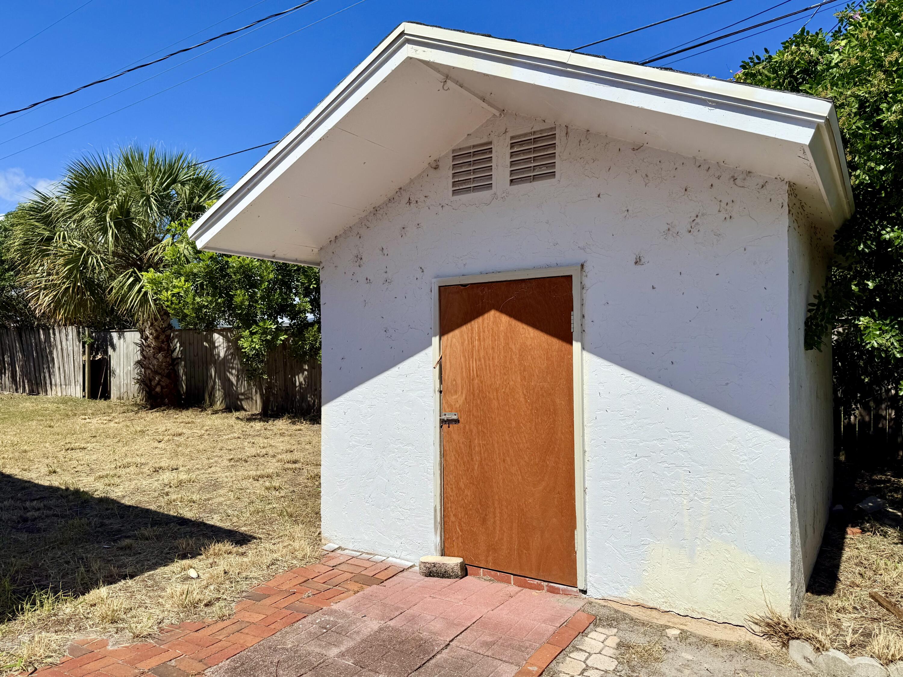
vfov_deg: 56.8
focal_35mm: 24
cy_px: 338
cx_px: 452
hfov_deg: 71.6
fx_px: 626
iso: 80
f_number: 1.78
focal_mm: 6.76
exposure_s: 1/8130
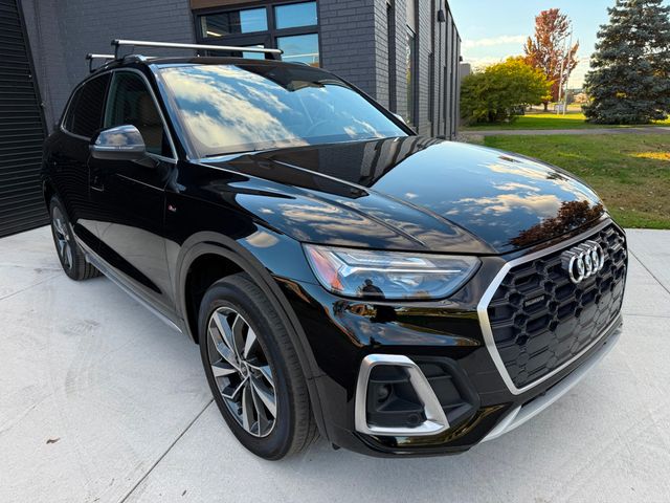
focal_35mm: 24
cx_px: 335
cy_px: 252
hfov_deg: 71.6
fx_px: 465
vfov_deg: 56.8
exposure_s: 1/547
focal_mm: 6.76
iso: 80
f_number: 1.78
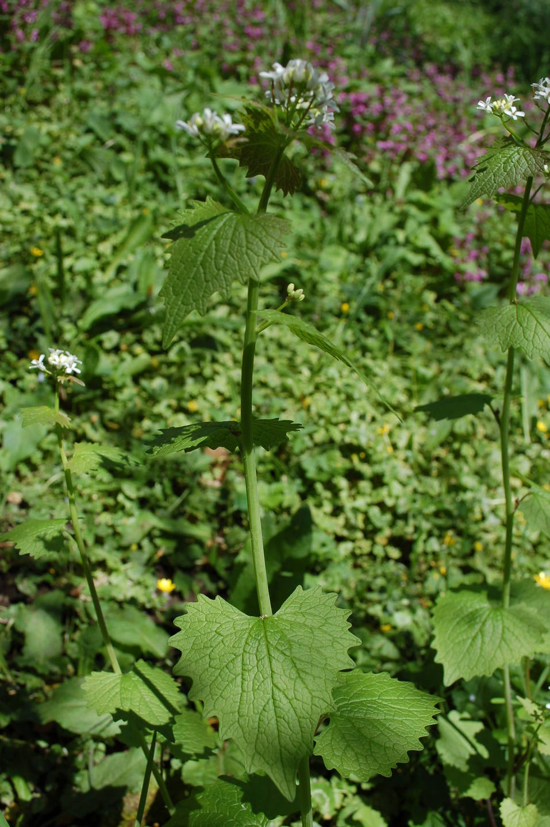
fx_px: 827
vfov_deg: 53.2
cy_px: 414
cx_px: 275
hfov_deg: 36.8
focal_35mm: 36
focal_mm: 24
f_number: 8
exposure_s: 1/400
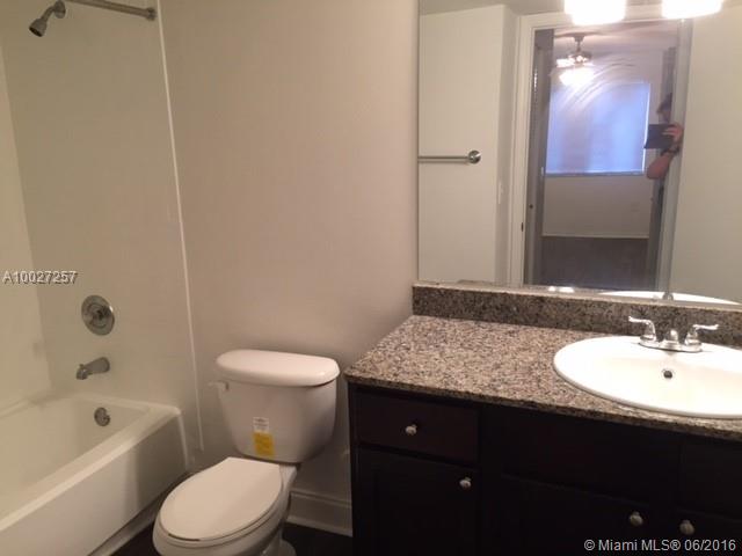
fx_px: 622
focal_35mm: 29
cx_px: 371
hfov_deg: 61.7
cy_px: 278
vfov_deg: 48.2
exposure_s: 1/30
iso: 80
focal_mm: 4.15
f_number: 2.2
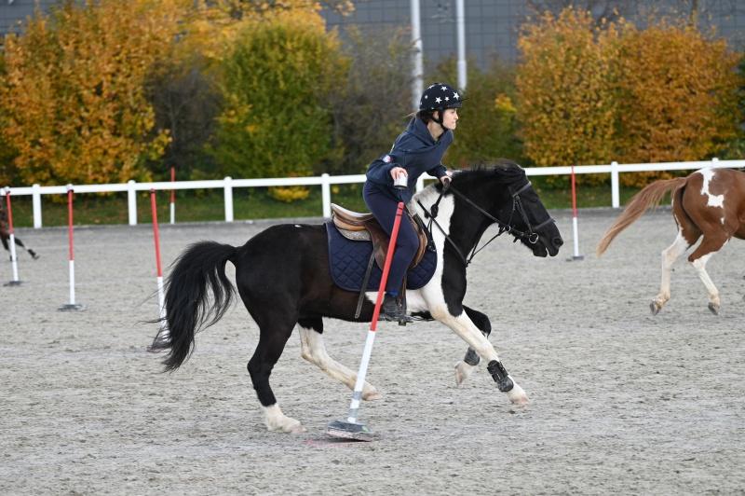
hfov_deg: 15.2
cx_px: 372
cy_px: 248
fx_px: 2791
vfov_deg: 10.1
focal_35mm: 135
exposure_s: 1/800
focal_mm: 135
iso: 560
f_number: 4.8
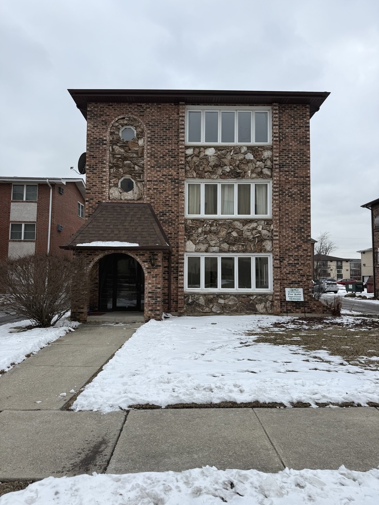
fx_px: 350
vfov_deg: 71.6
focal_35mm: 24
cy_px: 252
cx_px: 190
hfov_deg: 56.8
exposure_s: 1/2000
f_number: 1.78
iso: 80
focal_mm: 6.76
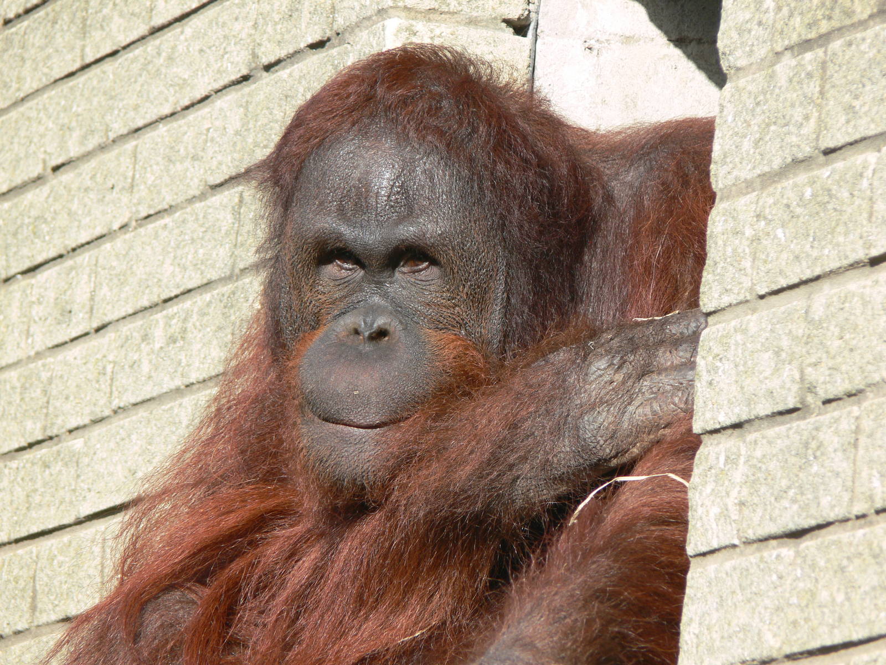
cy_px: 332
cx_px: 443
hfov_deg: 4.7
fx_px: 10750
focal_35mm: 420
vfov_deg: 3.5
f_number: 5.6
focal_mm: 88.8
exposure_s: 1/160
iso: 80
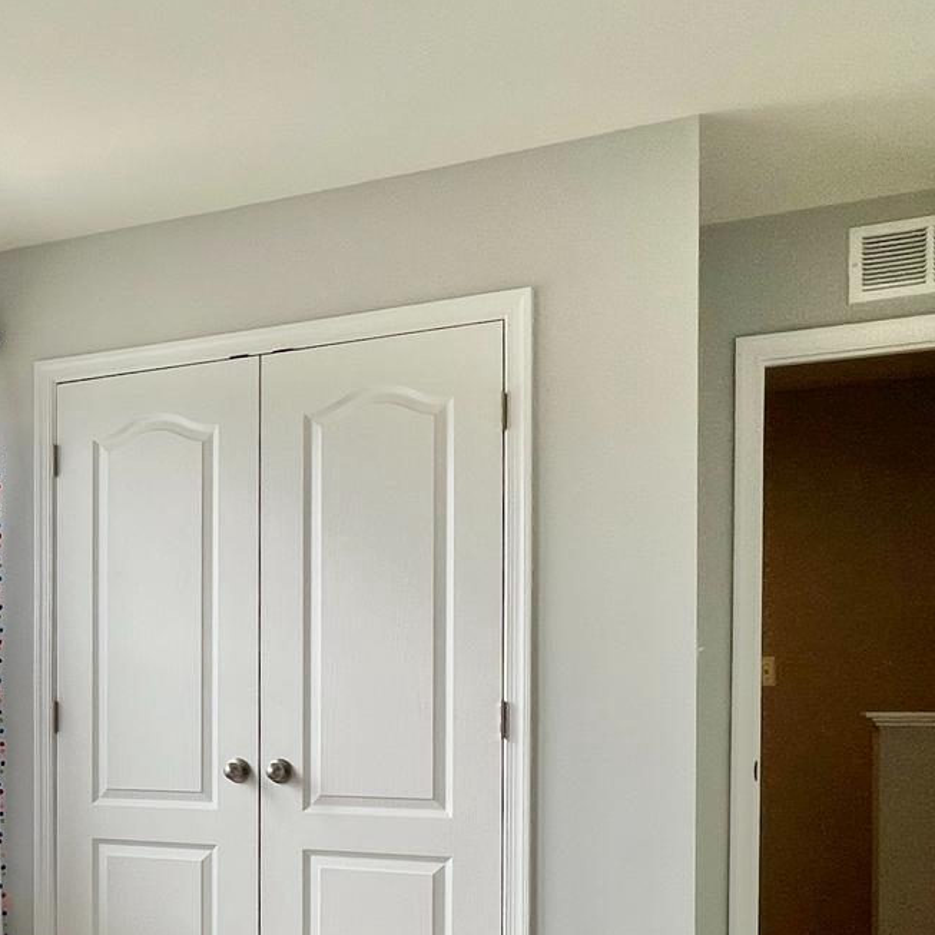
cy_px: 697
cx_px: 41
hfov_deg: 41.2
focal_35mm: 36
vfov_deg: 44.6
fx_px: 1100
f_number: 1.8
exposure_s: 1/223
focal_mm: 1.57
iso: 32
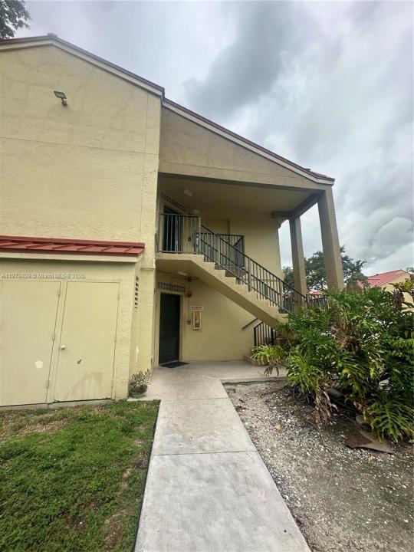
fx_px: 223
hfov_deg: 85.7
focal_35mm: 14
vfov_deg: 102.1
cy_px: 276
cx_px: 207
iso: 40
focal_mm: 2.22
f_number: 2.2
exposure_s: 1/633
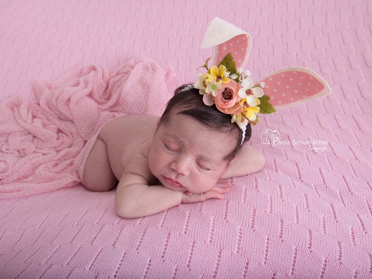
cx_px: 166
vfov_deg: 40.7
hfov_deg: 52.5
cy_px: 141
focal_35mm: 35
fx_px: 376
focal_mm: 32
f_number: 10
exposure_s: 1/200
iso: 200
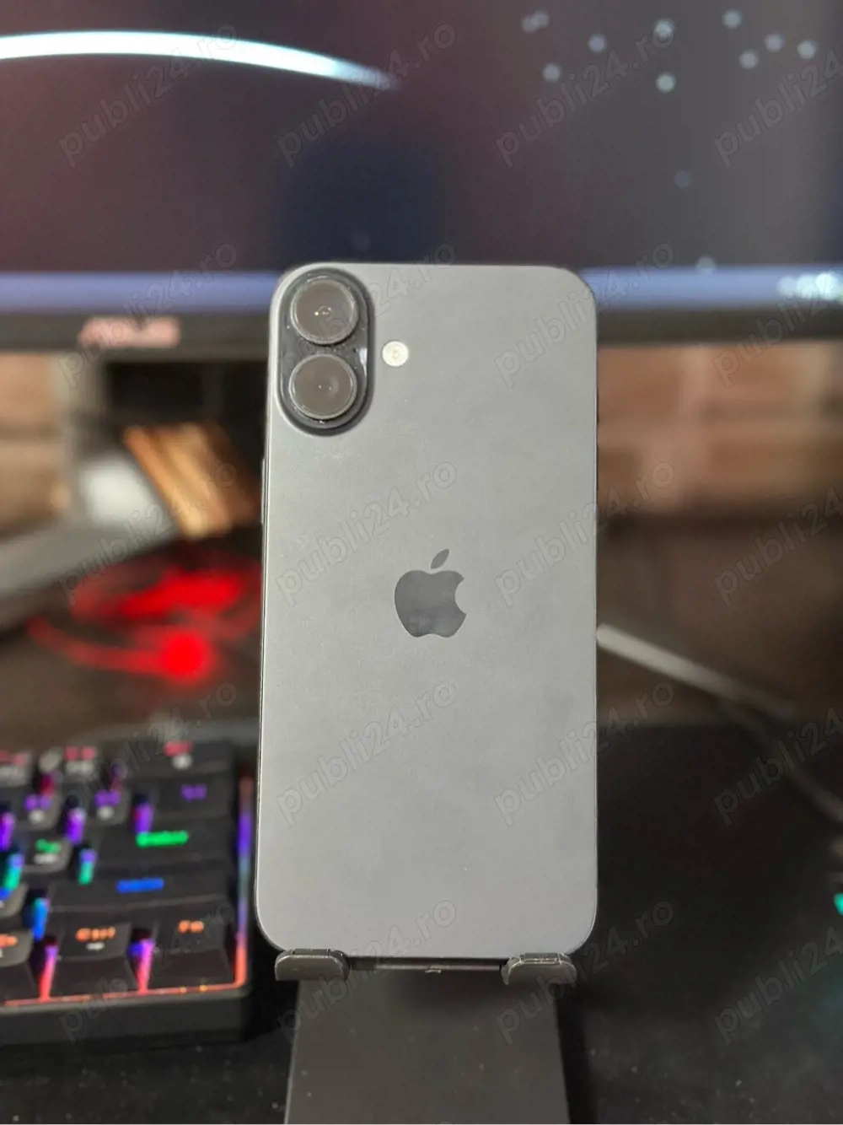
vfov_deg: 39.7
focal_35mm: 48
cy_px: 562
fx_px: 1559
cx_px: 422
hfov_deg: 30.3
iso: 800
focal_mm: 6.86
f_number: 1.78
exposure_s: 1/37
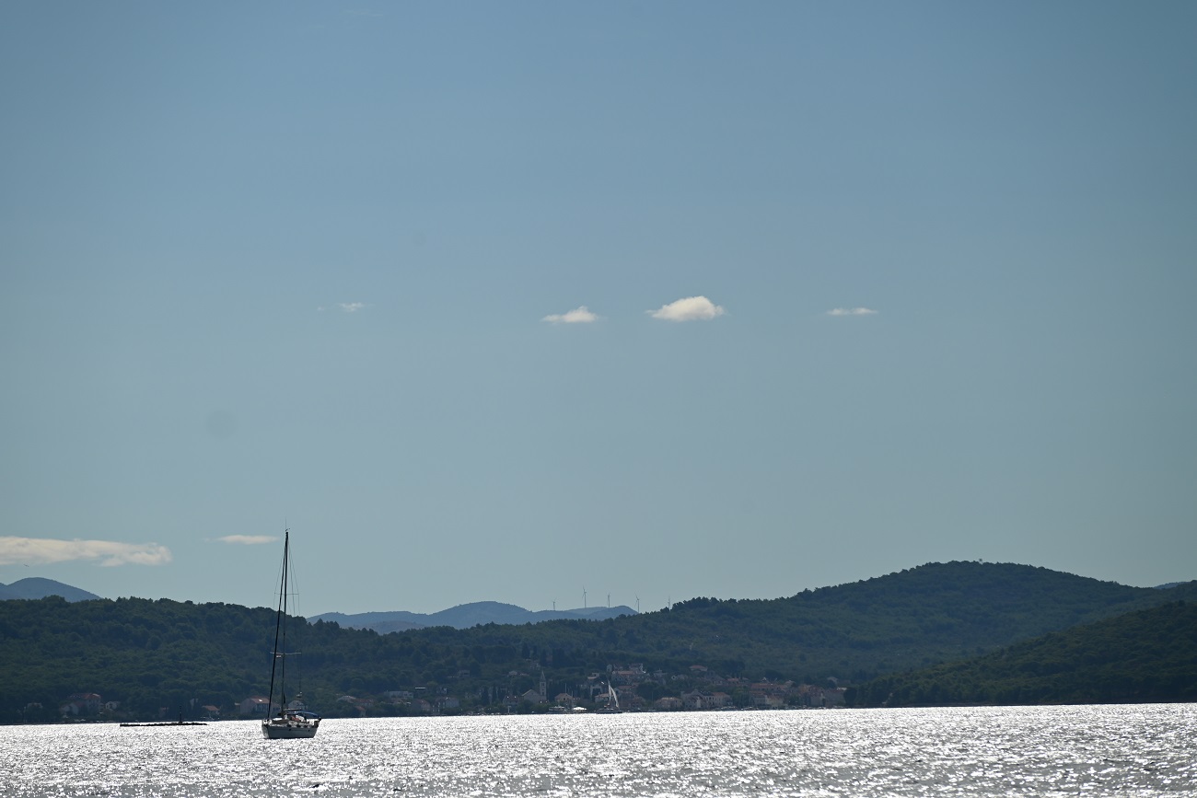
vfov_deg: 6.2
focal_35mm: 220
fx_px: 7315
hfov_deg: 9.4
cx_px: 598
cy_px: 399
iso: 100
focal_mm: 220
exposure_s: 1/1600
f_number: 7.1
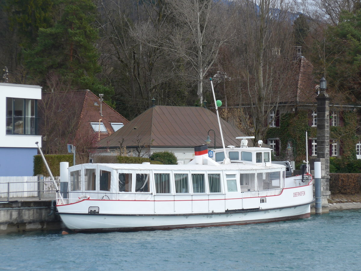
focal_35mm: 149
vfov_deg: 10.0
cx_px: 180
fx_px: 1554
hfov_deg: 13.3
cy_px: 136
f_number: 5.5
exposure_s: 1/200
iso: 80
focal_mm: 28.9
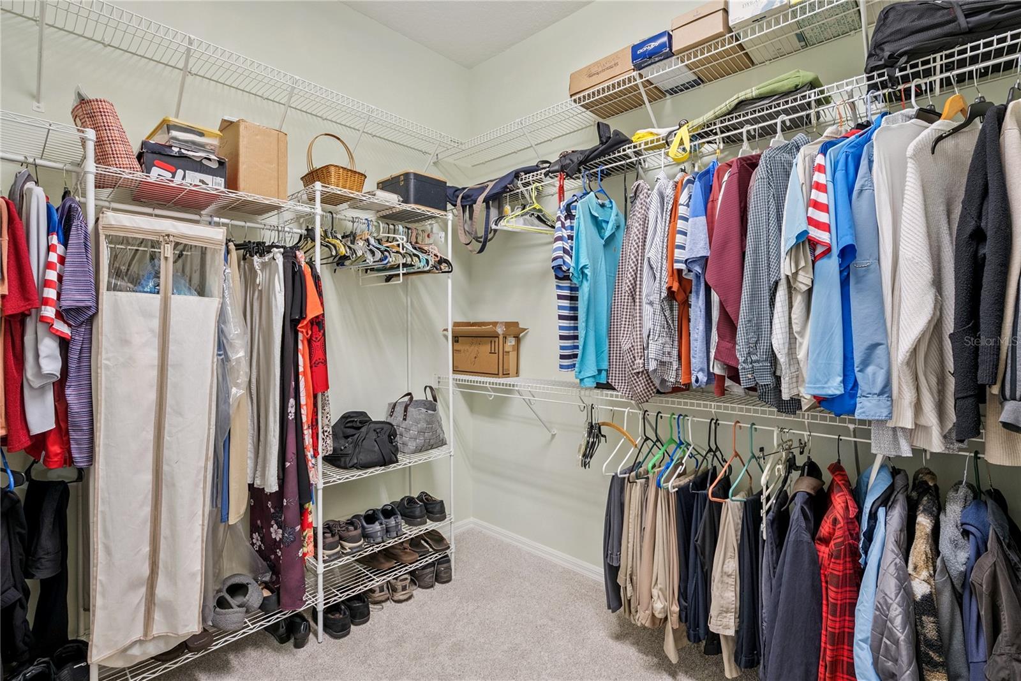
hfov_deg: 96.7
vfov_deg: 73.8
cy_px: 340
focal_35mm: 16
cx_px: 510
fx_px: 454
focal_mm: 16
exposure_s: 1/50
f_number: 7.1
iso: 1600
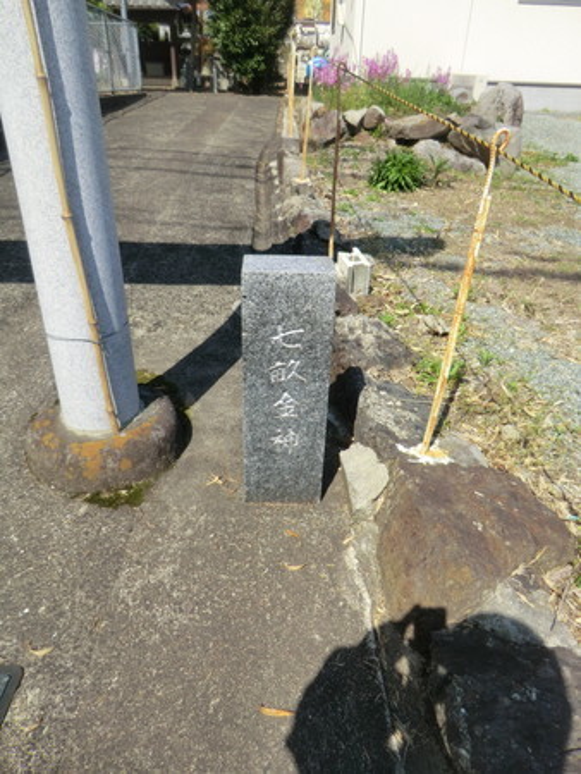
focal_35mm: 24
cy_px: 387
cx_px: 290
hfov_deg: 56.9
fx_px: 537
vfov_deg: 71.6
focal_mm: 4.3
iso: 80
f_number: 3.2
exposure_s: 1/1000
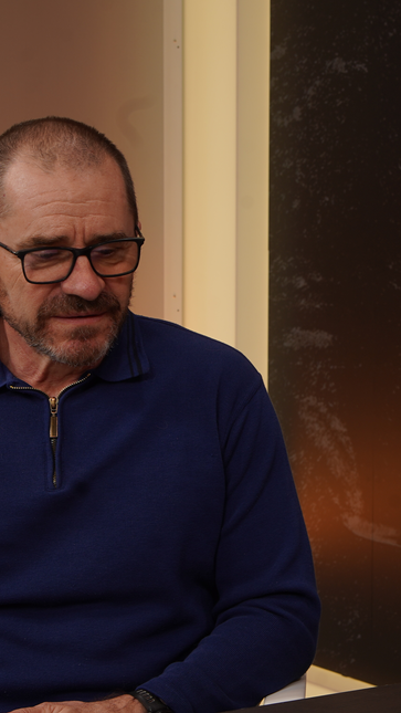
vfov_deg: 20.5
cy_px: 381
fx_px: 1965
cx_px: 353
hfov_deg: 11.6
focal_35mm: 104
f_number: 10
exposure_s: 1/13
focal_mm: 50
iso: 100
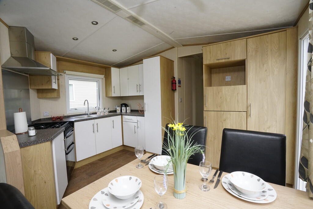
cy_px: 104
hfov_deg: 96.7
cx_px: 156
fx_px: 139
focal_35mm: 16
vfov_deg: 73.8
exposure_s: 1/60
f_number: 18
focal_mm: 16
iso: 1600
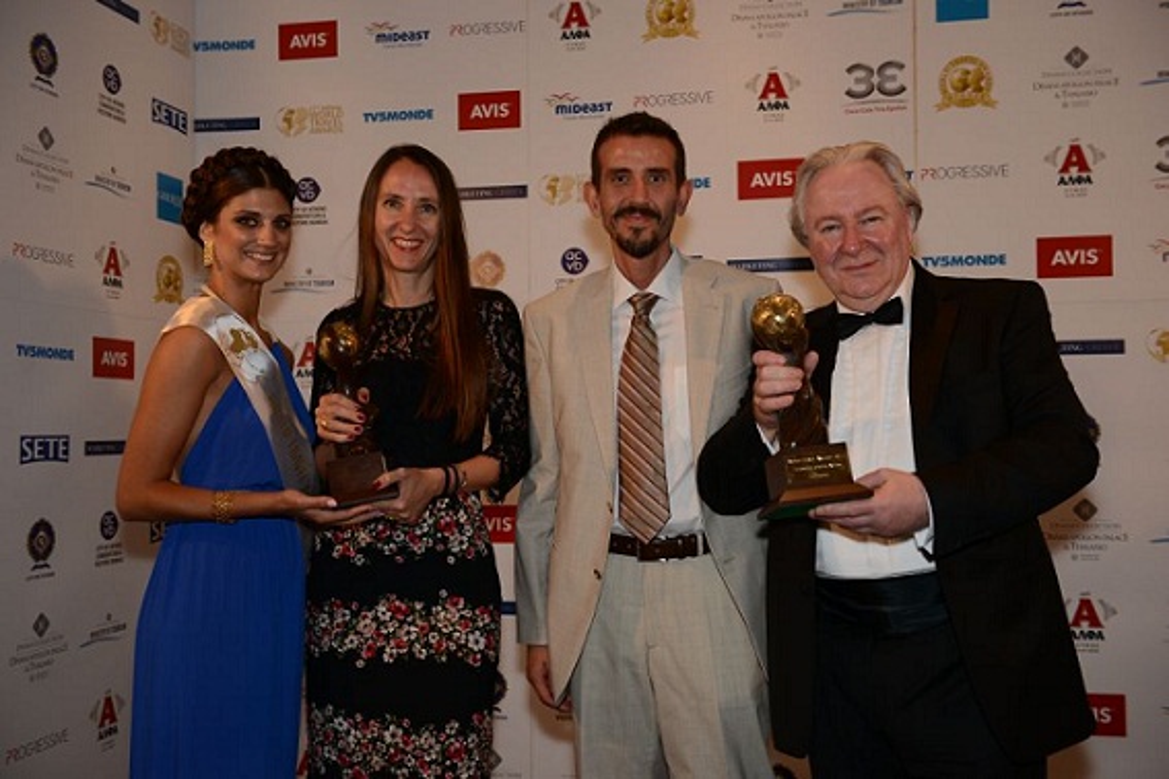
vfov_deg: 35.1
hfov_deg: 50.7
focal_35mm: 38
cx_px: 584
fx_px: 1234
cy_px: 390
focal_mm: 38
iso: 400
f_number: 4.8
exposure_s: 1/90
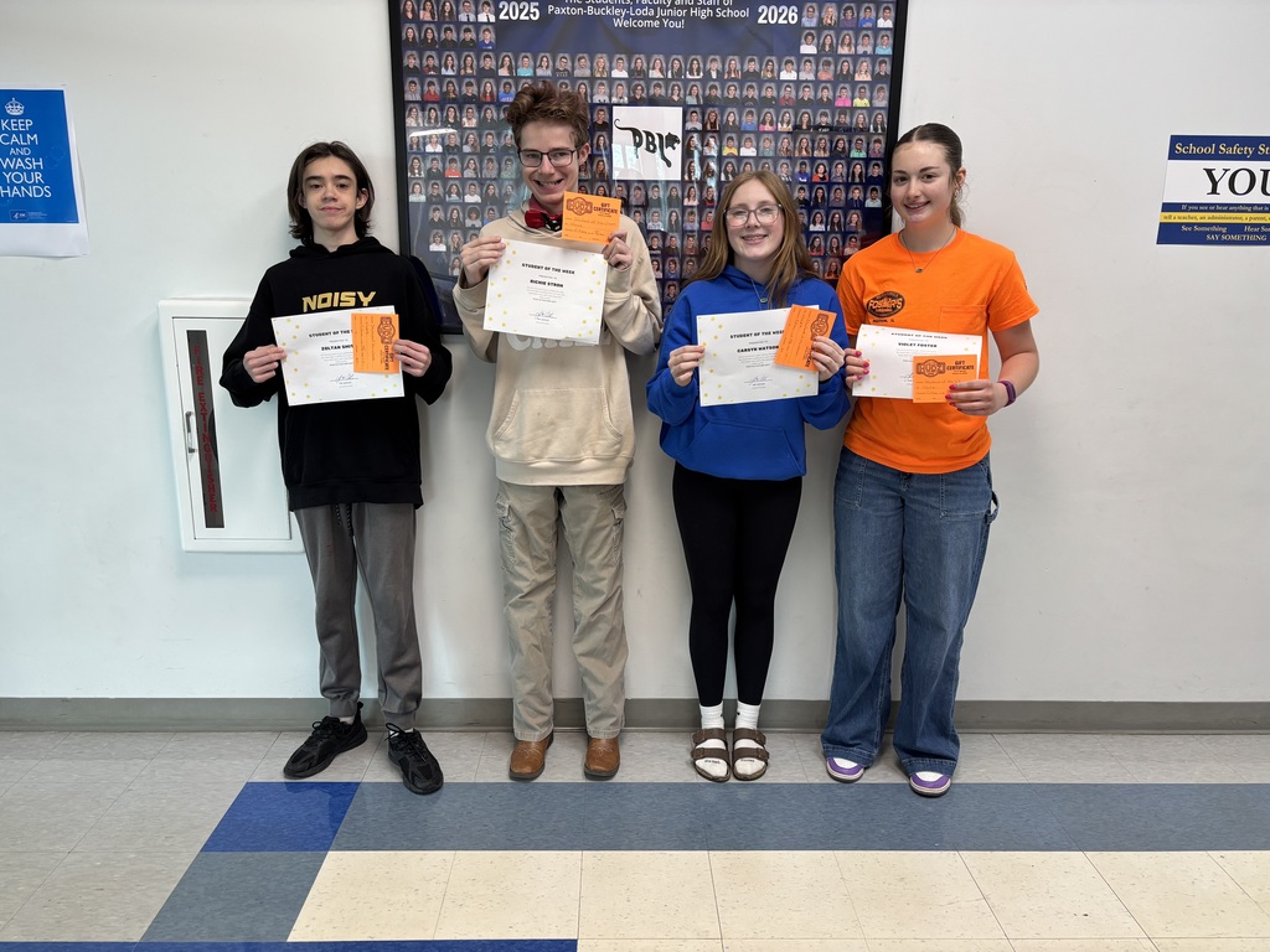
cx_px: 635
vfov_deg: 53.1
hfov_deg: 67.3
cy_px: 476
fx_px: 954
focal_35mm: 26
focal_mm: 5.96
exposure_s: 1/120
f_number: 1.6
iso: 125
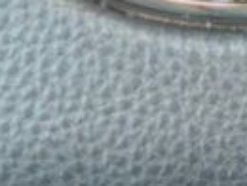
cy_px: -125
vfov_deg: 3.9
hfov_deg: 4.8
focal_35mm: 378
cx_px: 904
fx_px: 2702
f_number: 1.78
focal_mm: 6.76
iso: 250
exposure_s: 1/60
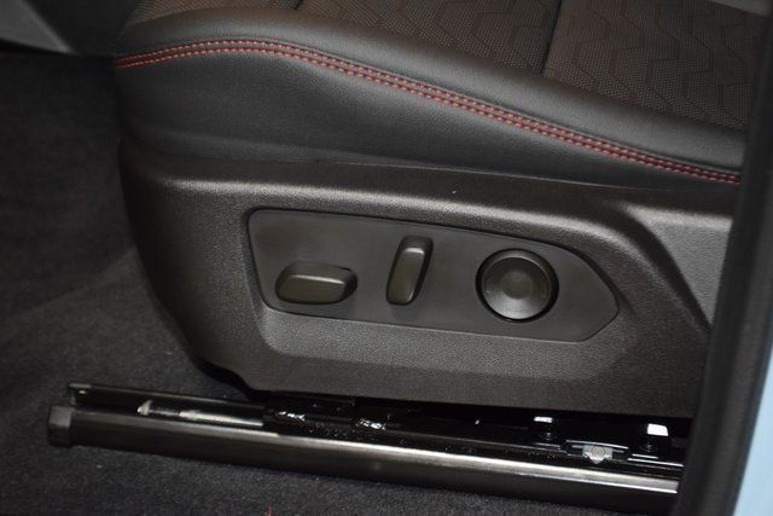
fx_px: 1772
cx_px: 386
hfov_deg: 24.6
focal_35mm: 82
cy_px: 258
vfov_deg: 16.6
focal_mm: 55
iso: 1600
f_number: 5.6
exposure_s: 1/30
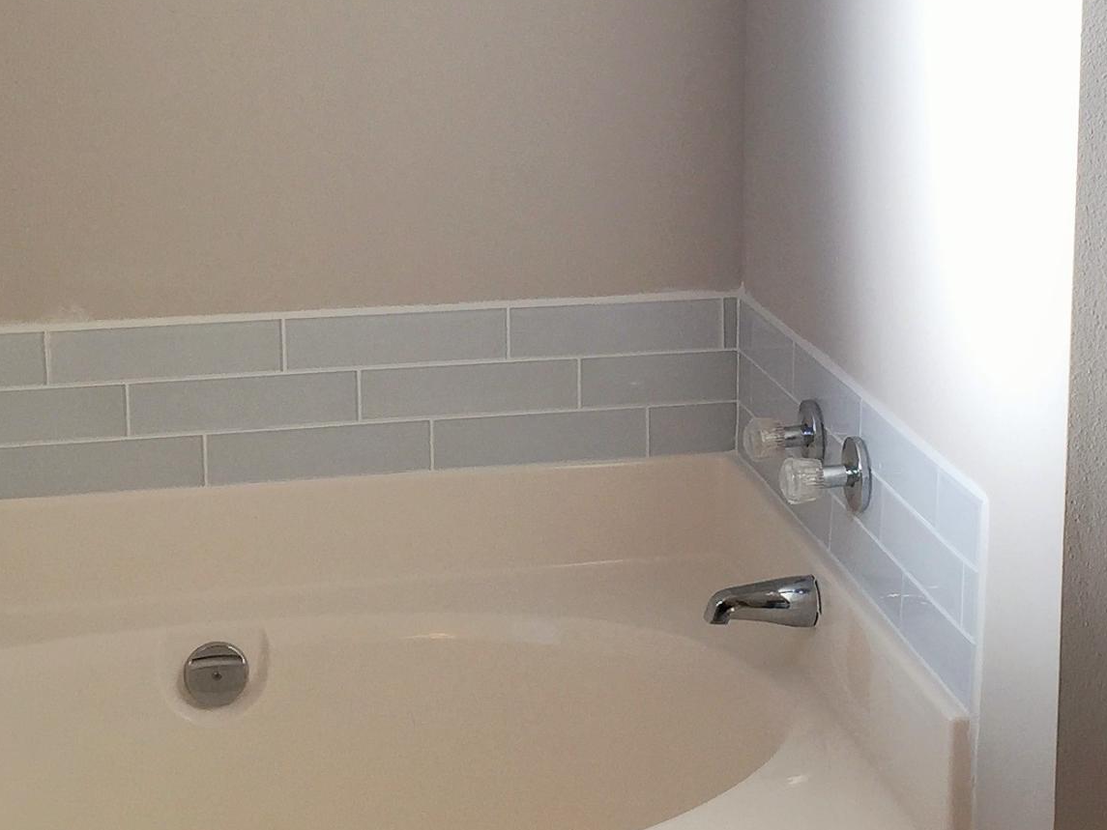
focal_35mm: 76
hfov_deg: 25.5
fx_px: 2431
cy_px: 285
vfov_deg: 19.3
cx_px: 781
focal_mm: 4.15
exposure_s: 1/304
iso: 32
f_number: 2.2
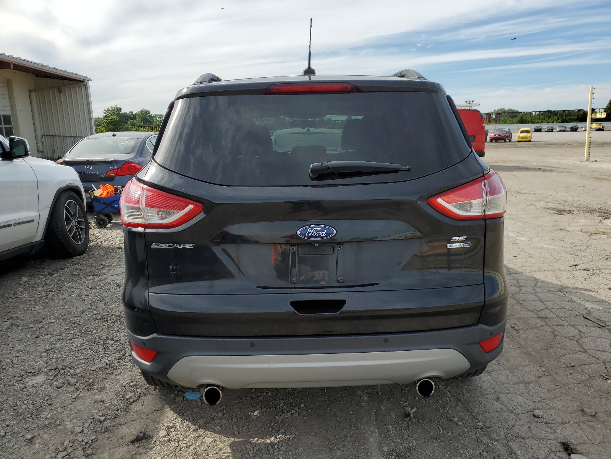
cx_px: 306
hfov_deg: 67.3
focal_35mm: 26
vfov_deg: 53.1
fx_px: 459
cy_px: 230
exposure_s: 1/3333
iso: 50
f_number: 1.5
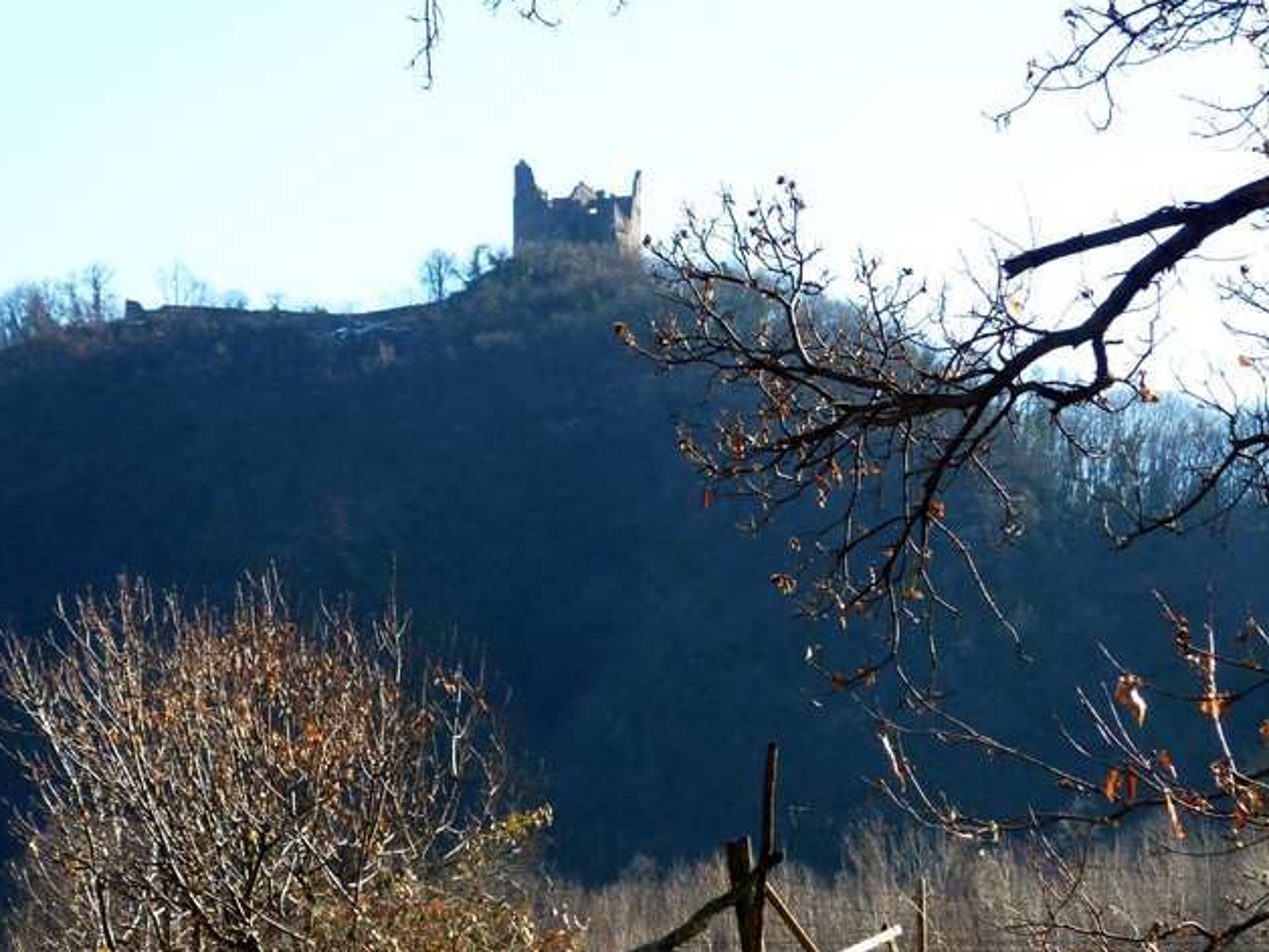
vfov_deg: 13.7
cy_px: 475
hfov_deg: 18.2
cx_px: 639
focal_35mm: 108
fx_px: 3959
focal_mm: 12.4
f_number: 4.1
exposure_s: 1/200
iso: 80
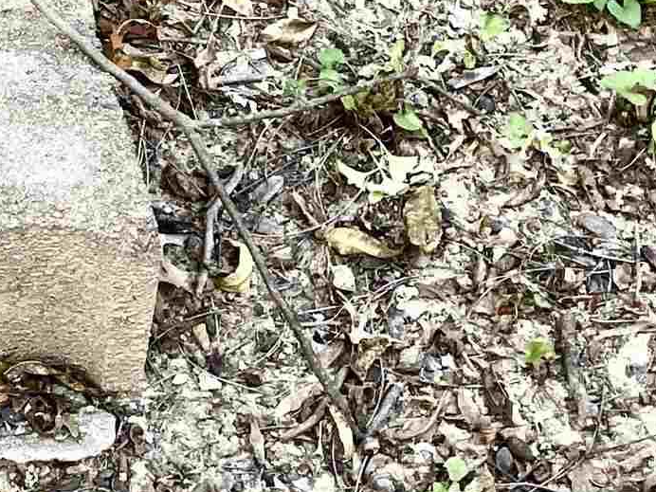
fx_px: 2104
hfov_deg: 16.4
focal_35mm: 111
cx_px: -279
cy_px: -497
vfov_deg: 11.9
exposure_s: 1/121
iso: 100
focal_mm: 5.1
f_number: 1.6
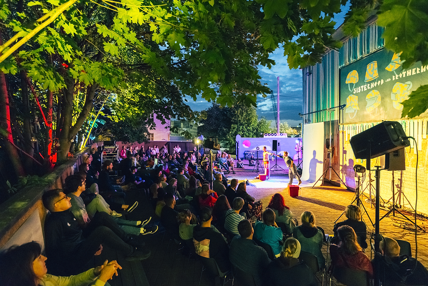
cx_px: 214
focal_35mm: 18
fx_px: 214
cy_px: 143
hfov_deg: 90.0
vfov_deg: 67.4
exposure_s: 1/10
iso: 3200
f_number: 3.5
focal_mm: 18
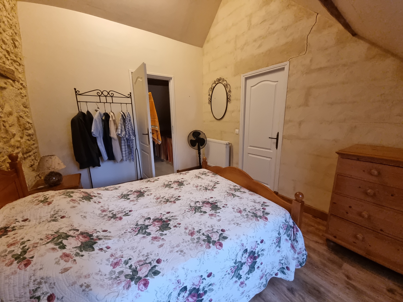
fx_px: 151
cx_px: 202
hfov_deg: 106.2
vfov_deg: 89.9
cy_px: 151
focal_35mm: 13
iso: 320
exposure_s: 1/33
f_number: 2.2
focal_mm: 2.2
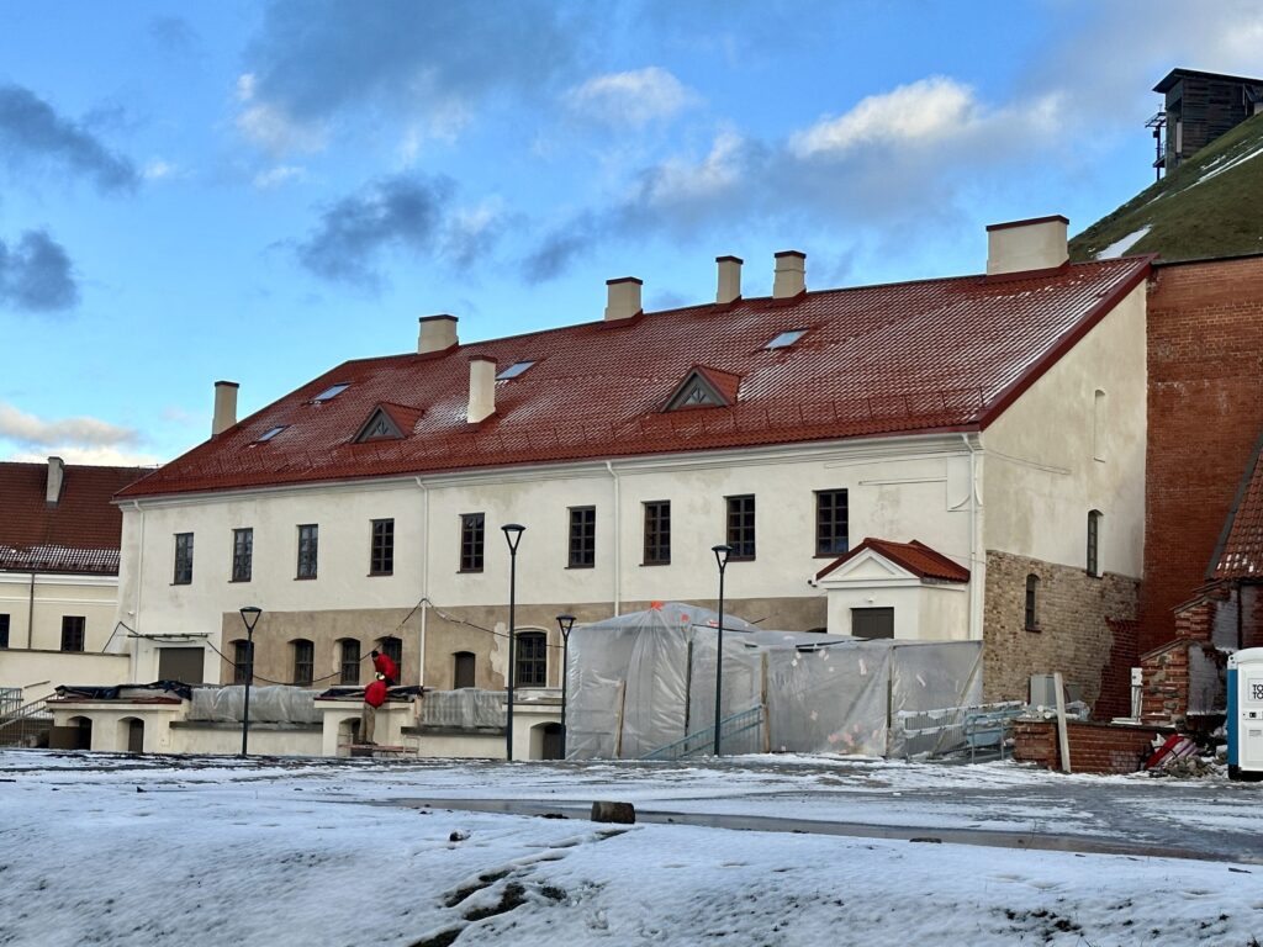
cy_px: 474
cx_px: 632
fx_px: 1751
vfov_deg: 30.3
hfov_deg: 39.7
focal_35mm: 48
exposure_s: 1/1272
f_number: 1.78
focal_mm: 6.86
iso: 64
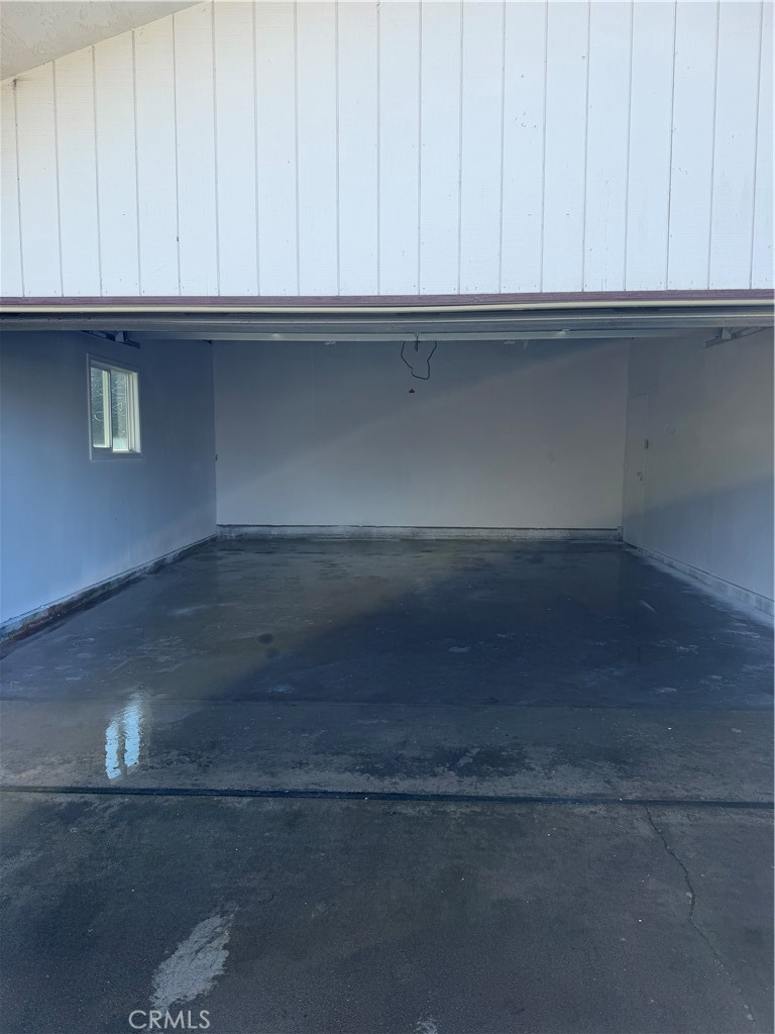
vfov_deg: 71.6
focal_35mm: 24
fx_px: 716
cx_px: 388
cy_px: 517
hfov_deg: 56.8
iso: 80
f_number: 1.78
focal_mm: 6.76
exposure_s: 1/1156
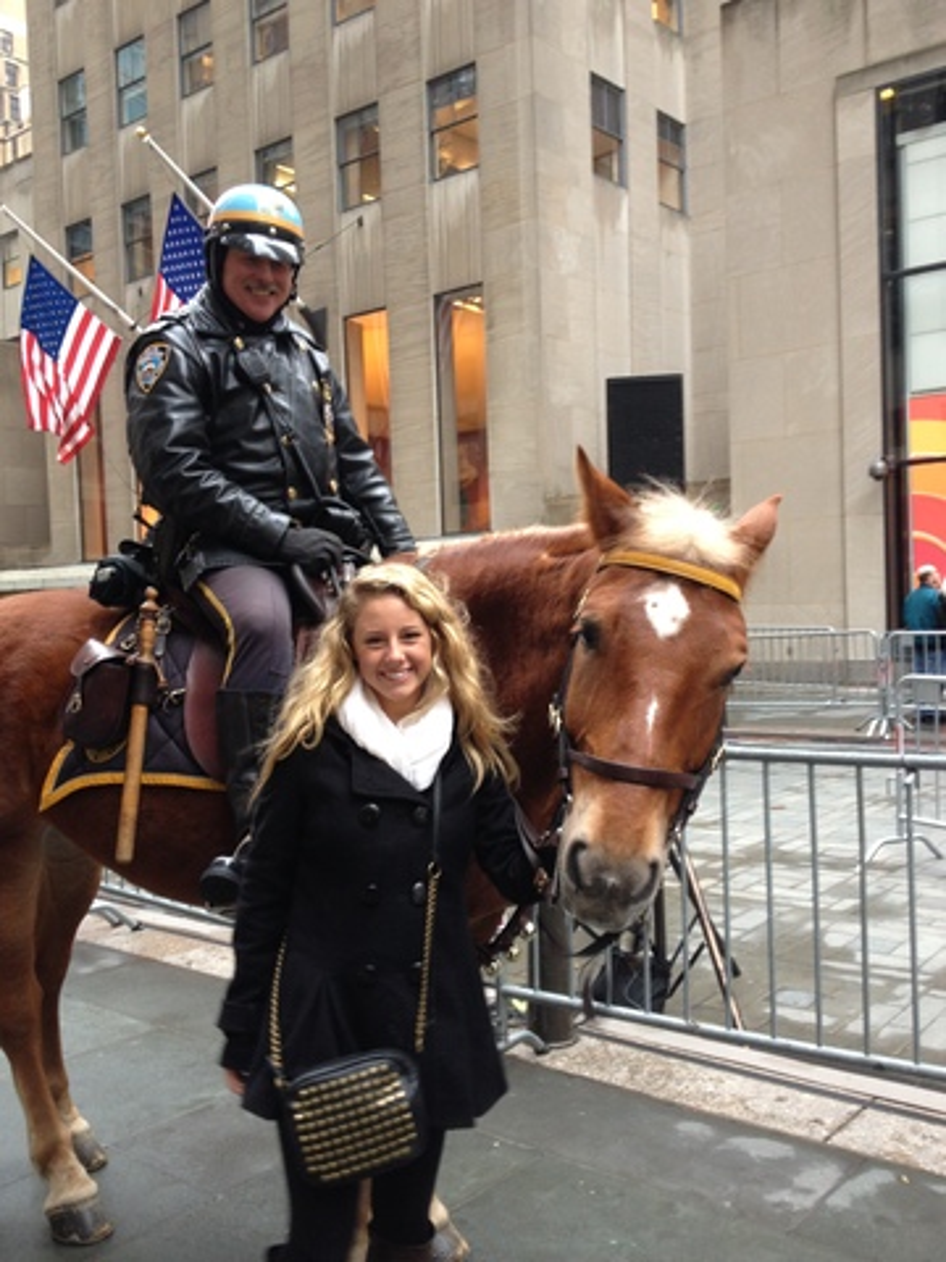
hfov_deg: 40.7
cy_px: 631
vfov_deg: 52.6
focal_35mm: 35
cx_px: 473
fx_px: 1275
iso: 64
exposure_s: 1/20
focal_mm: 4.28
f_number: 2.4
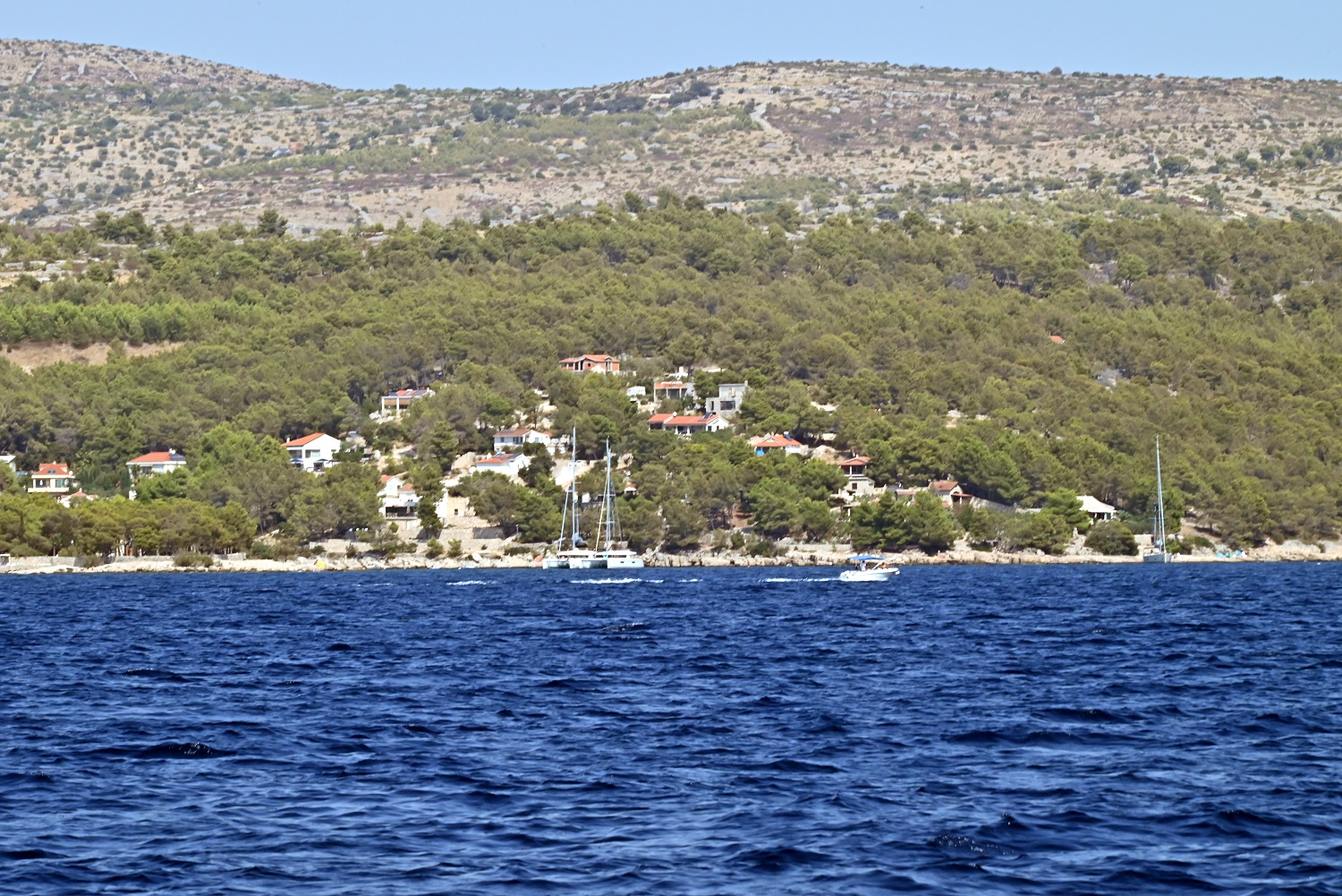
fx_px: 10067
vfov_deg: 5.1
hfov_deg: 7.6
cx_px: 671
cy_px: 448
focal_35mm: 270
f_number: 29
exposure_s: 1/320
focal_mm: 270
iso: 1000
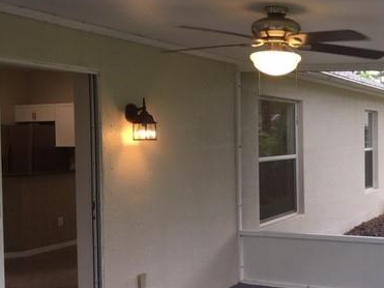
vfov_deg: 29.1
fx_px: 554
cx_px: 326
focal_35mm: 50
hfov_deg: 36.4
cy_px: 154
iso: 32
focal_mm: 4.15
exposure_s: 1/60
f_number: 2.2
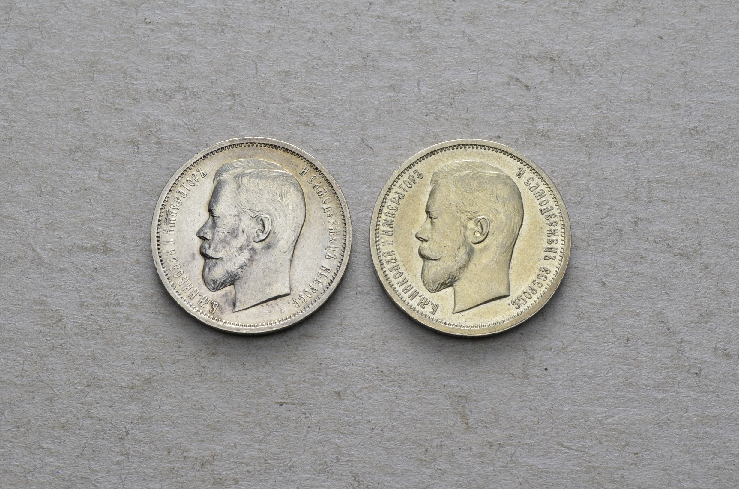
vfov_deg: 19.6
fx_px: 1413
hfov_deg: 29.3
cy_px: 244
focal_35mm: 69
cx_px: 370
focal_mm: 46
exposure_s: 1/250
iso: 400
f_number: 14
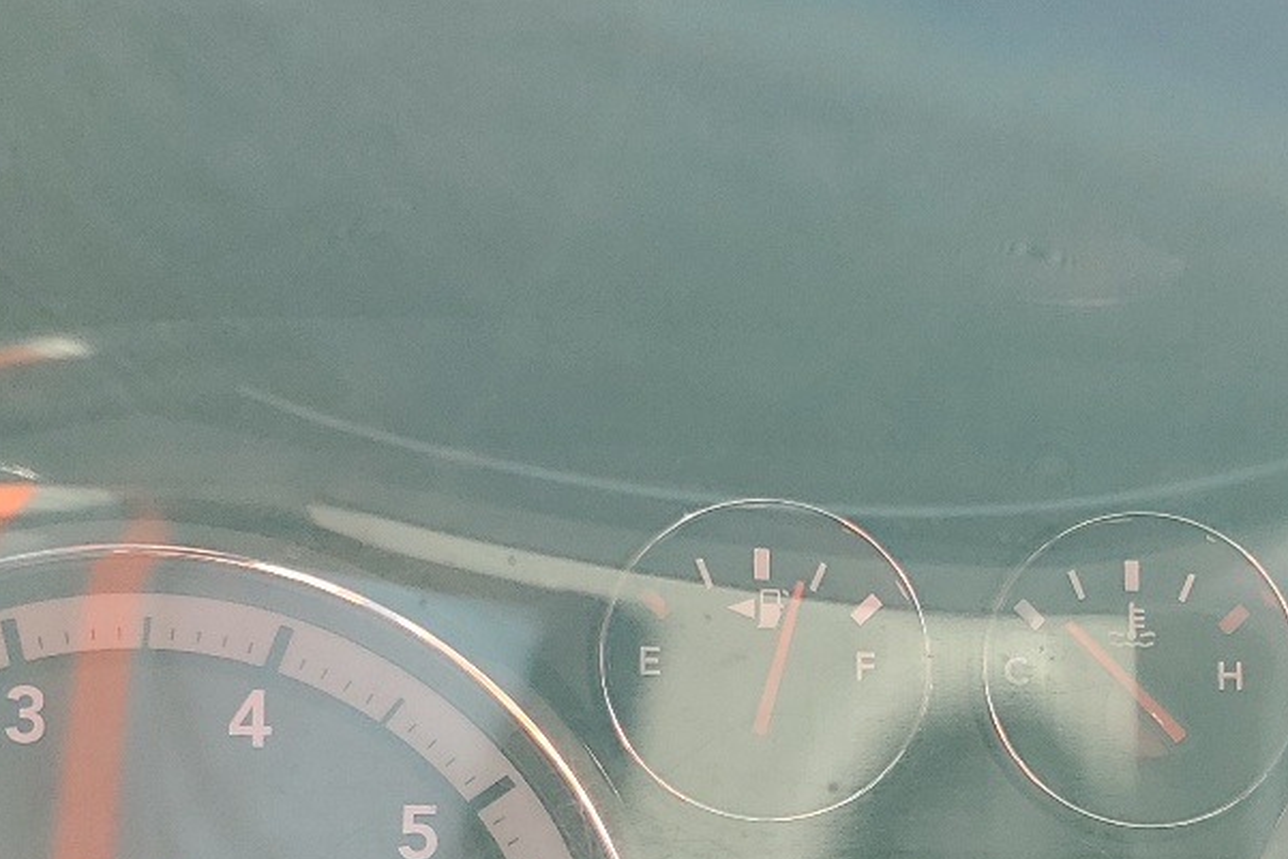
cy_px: 801
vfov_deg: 18.6
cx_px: 919
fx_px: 2576
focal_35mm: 72
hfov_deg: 27.8
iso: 50
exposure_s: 1/250
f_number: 1.5
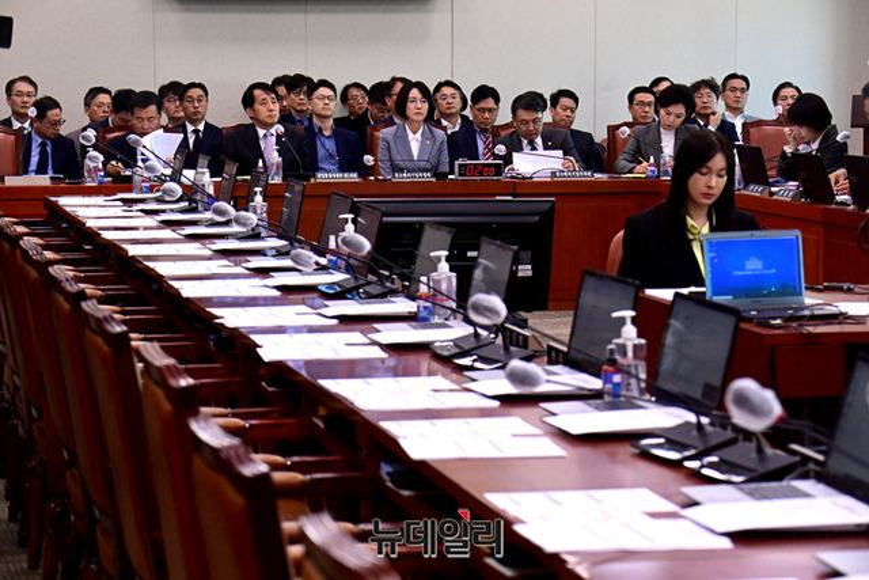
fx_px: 2656
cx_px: 434
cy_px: 290
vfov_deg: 12.5
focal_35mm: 110
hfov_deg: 18.6
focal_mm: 110
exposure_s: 1/400
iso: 6400
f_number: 7.1
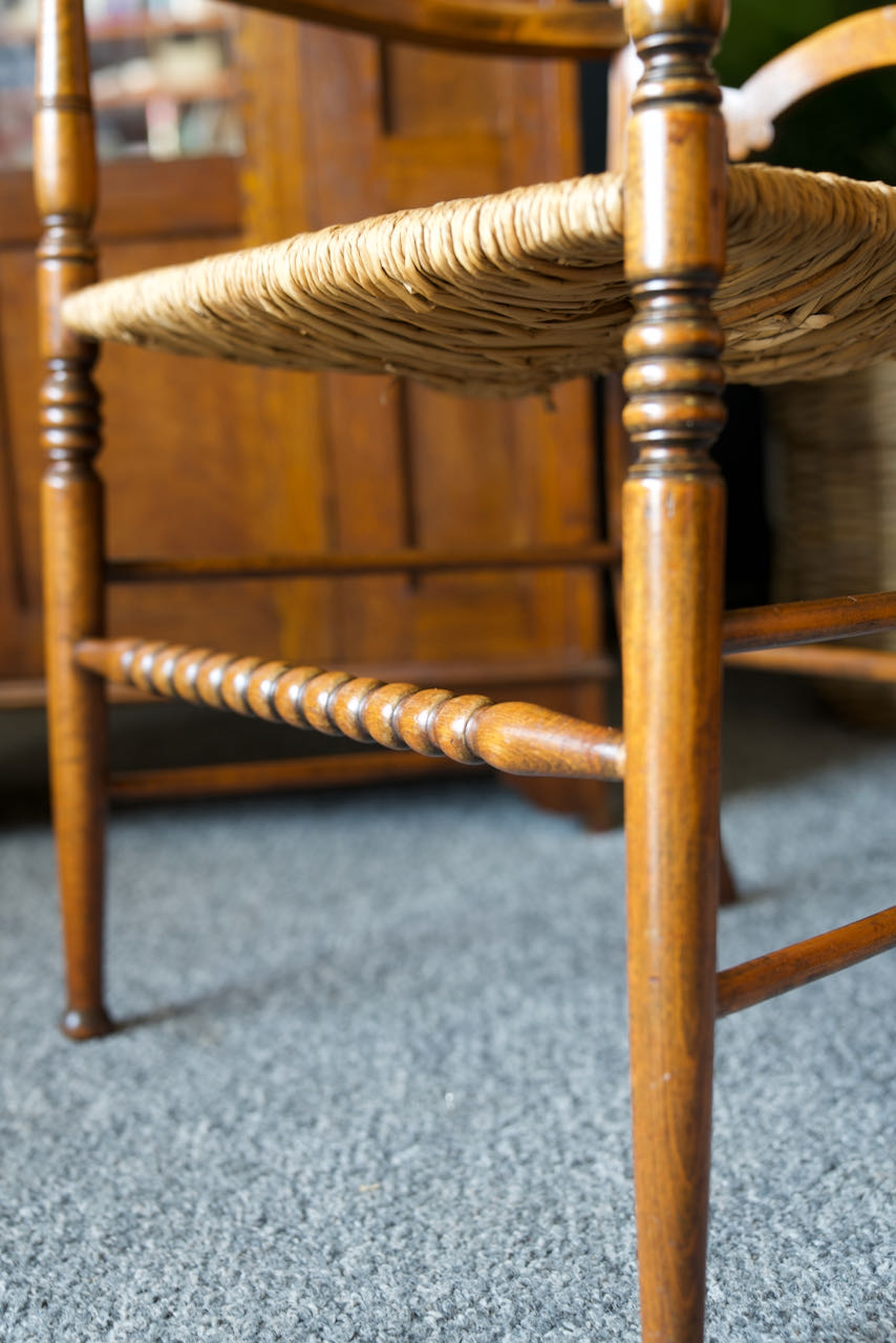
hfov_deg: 31.2
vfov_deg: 45.4
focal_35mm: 43
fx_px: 1604
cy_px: 672
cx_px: 448
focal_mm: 43
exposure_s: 1/80
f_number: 2.8
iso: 320
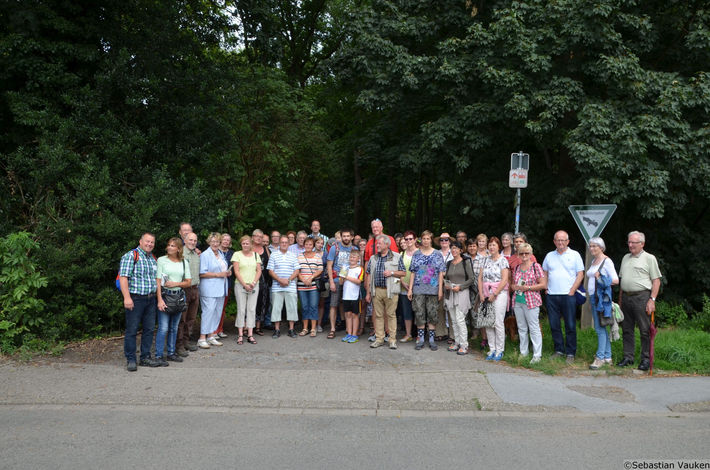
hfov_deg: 67.5
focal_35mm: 27
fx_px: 531
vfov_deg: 47.7
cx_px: 355
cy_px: 235
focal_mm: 18
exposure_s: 1/60
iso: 100
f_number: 10
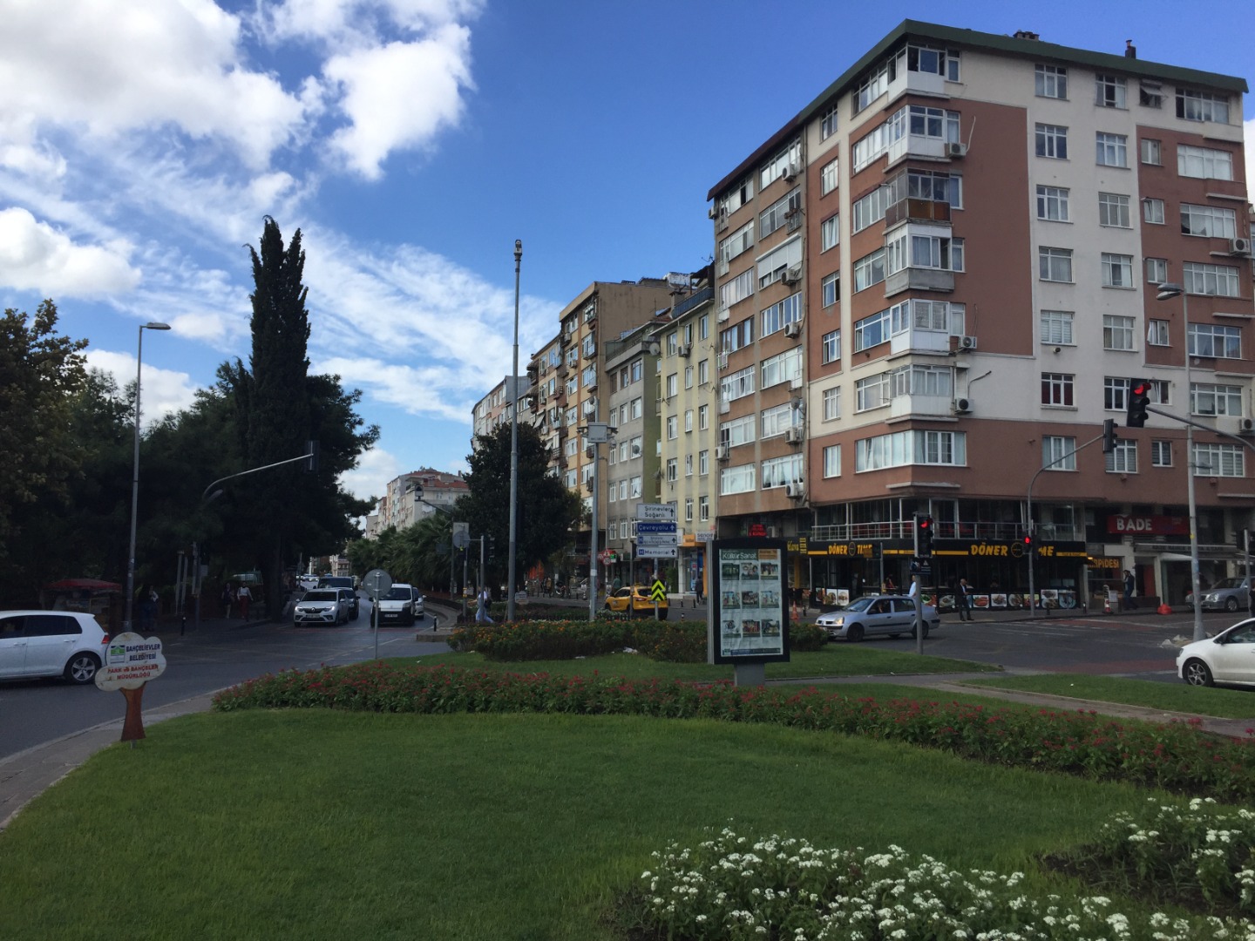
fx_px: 1051
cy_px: 470
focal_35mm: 29
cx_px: 628
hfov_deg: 61.7
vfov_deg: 48.2
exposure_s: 1/1980
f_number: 2.2
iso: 32
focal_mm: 4.15
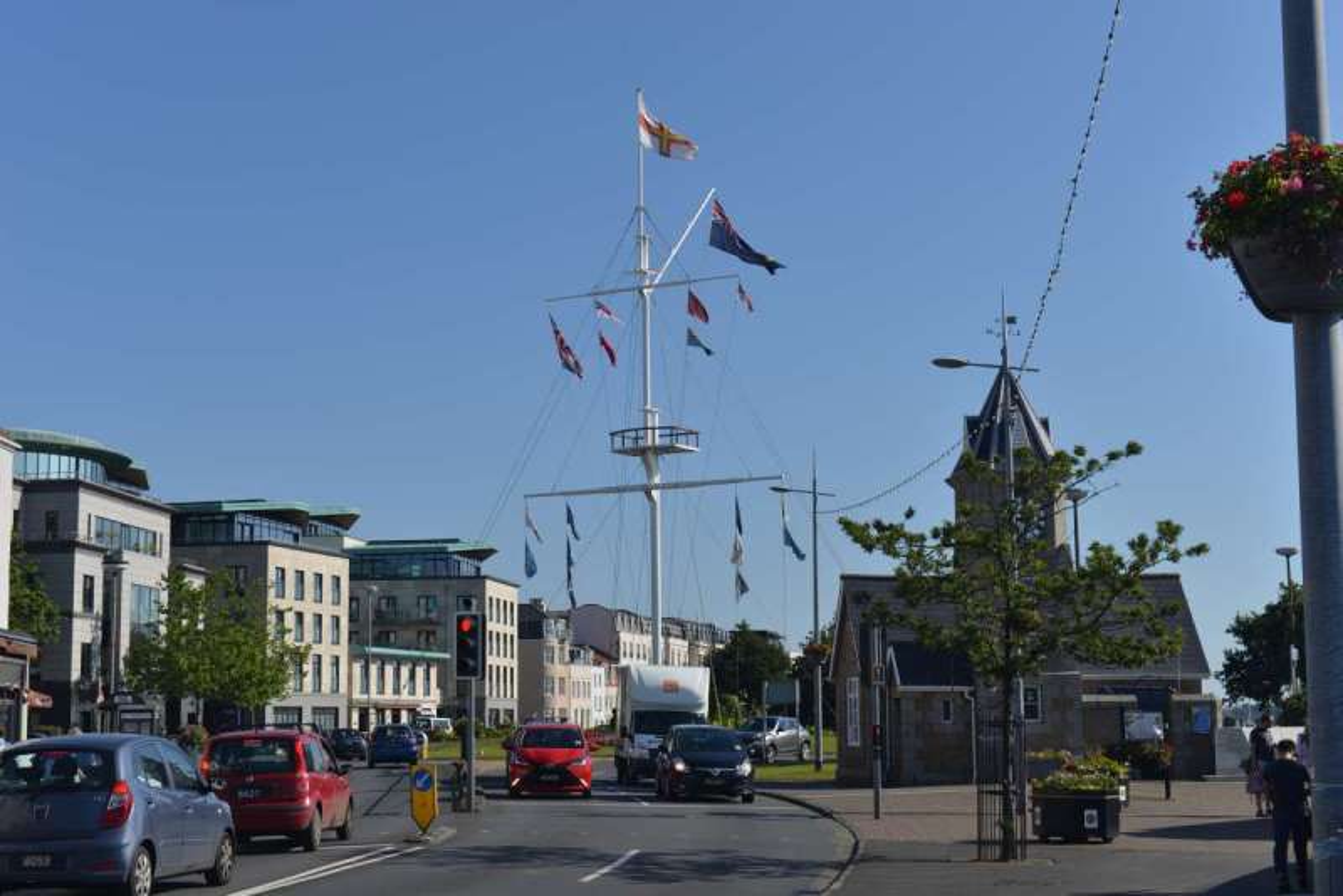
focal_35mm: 56
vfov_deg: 24.2
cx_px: 672
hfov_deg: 35.6
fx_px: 2090
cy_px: 448
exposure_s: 1/400
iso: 125
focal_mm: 56
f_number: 9
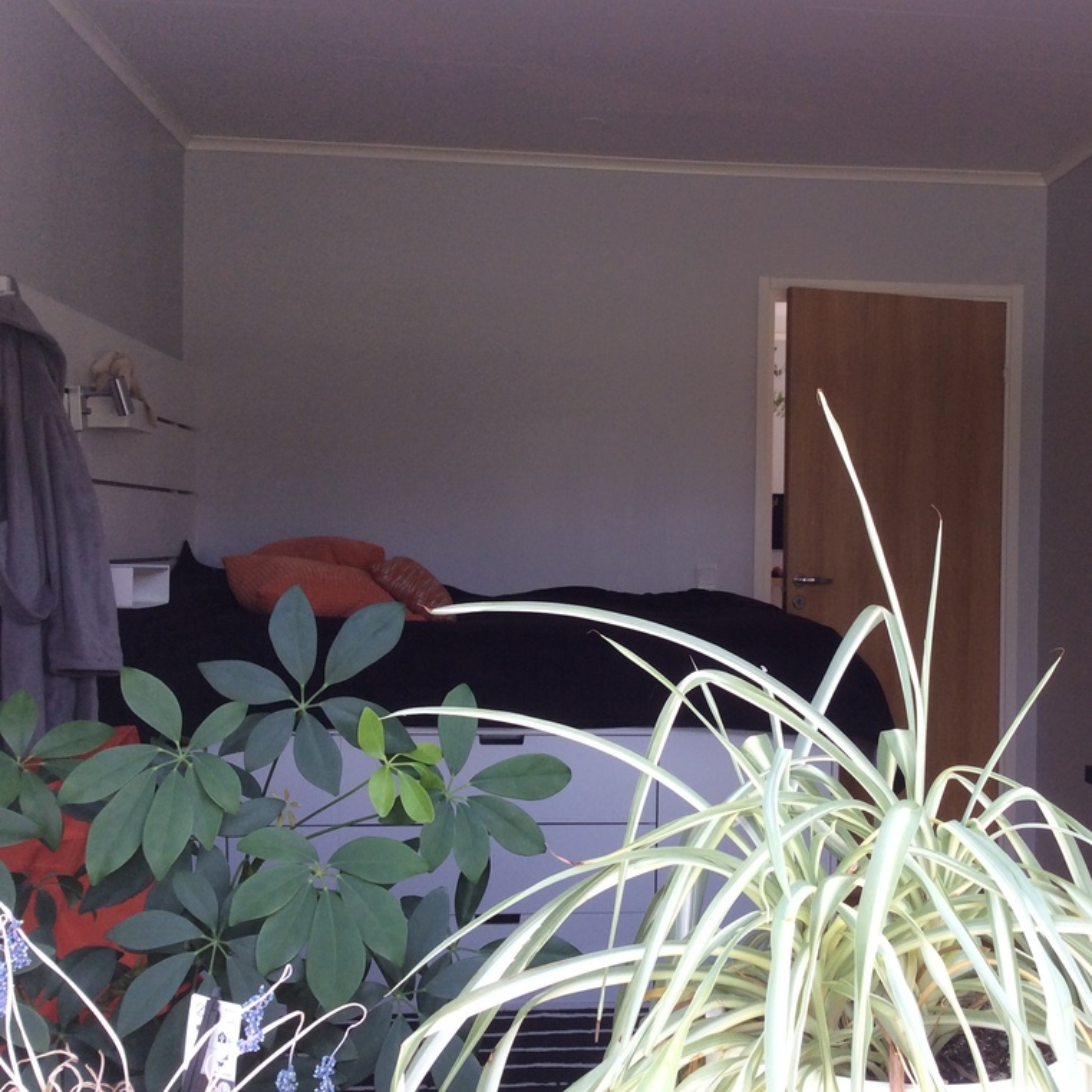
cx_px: 677
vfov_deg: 43.9
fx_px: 1356
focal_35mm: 38
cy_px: 545
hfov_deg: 43.5
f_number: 2.4
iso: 40
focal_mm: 3.3
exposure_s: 1/100
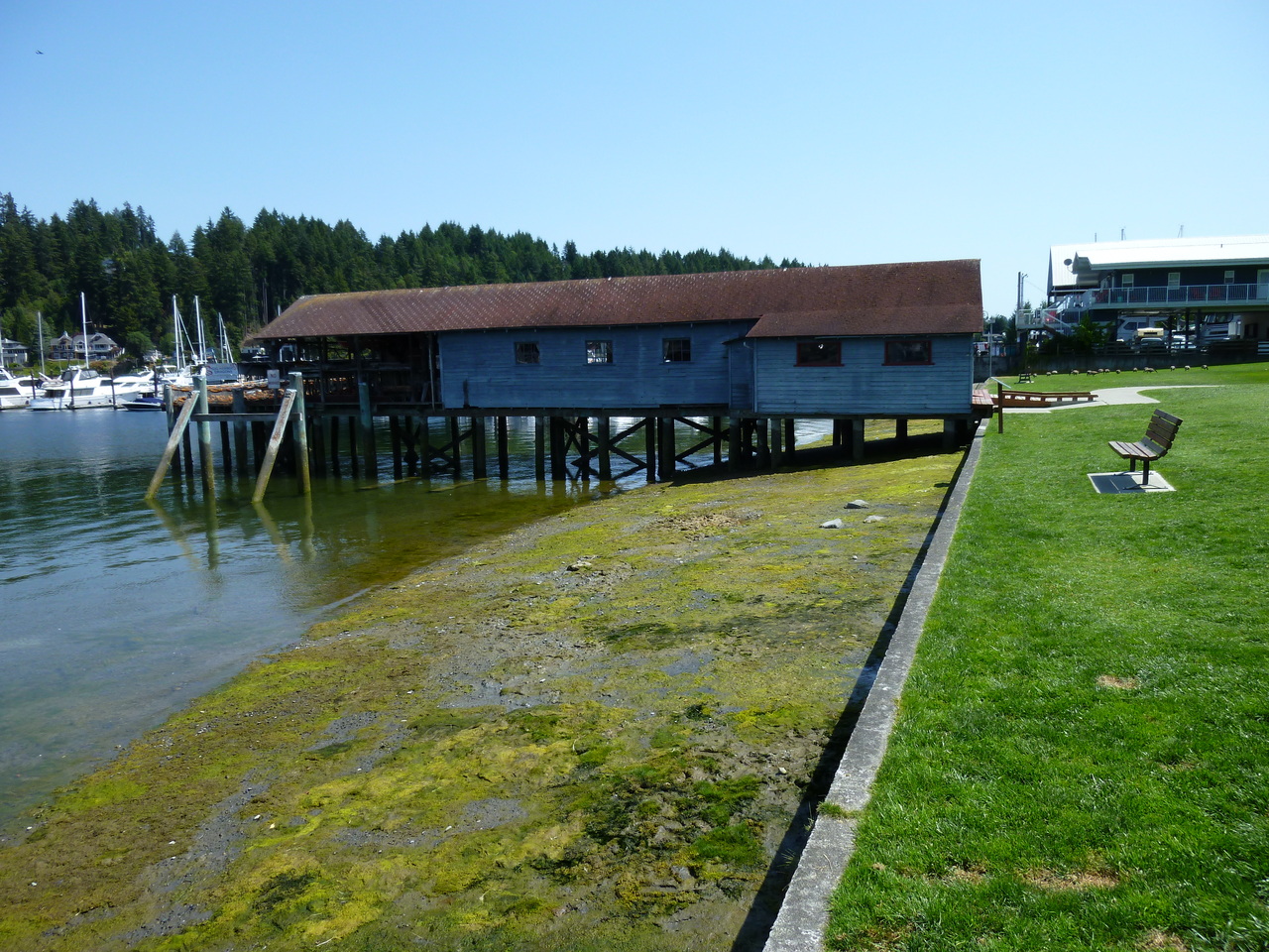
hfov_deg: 69.4
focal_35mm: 25
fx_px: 916
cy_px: 476
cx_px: 634
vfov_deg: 54.9
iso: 80
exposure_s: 1/500
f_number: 3.3
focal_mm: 4.5
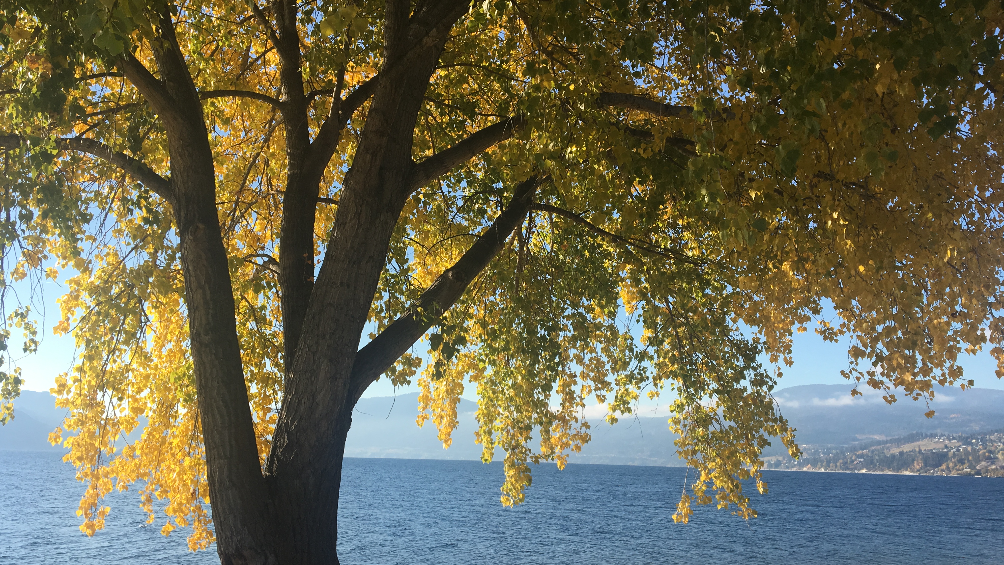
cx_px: 498
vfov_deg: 36.6
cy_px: 311
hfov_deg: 61.0
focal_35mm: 32
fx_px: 852
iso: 25
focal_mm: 4.15
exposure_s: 1/1099
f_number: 2.2
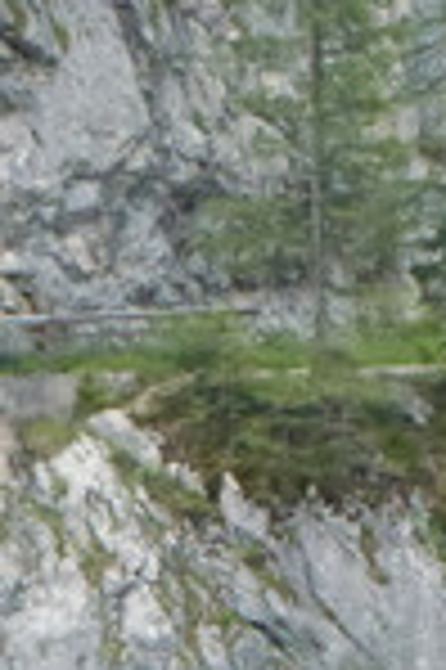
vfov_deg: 3.2
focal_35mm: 646
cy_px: 322
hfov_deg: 2.1
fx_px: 12032
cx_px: 189
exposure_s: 1/400
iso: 500
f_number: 5.4
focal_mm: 30.1
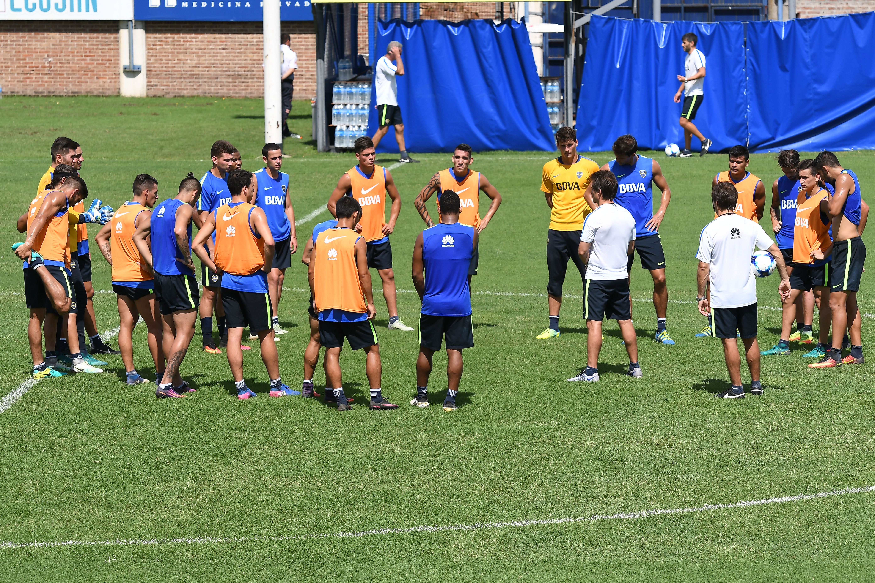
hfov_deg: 11.2
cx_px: 438
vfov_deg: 7.5
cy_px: 292
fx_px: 4448
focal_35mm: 183
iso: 200
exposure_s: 1/800
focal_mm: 122
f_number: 6.3
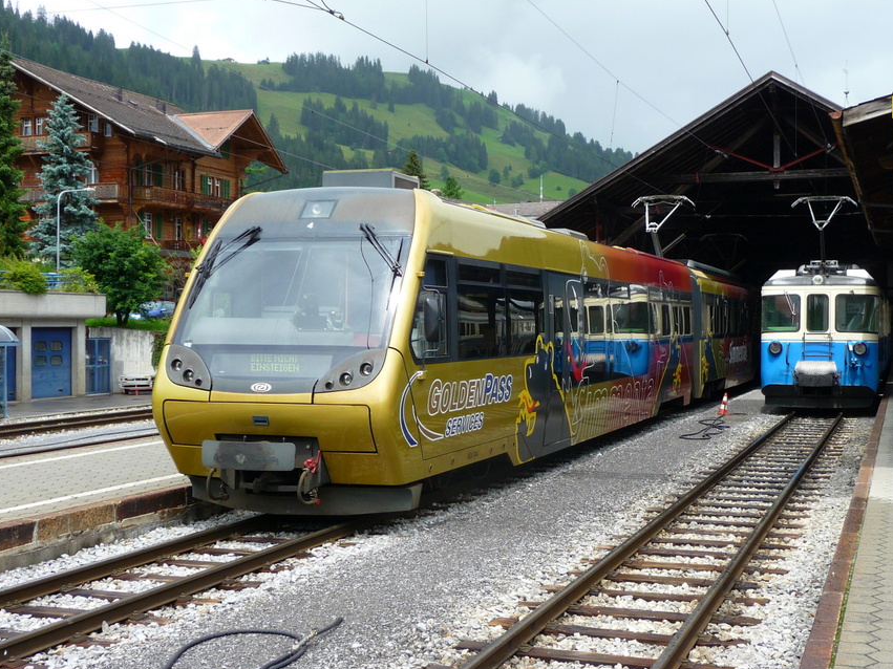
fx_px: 1212
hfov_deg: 40.4
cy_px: 336
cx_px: 501
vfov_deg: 30.9
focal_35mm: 47
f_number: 3.9
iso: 100
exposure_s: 1/500
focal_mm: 6.7
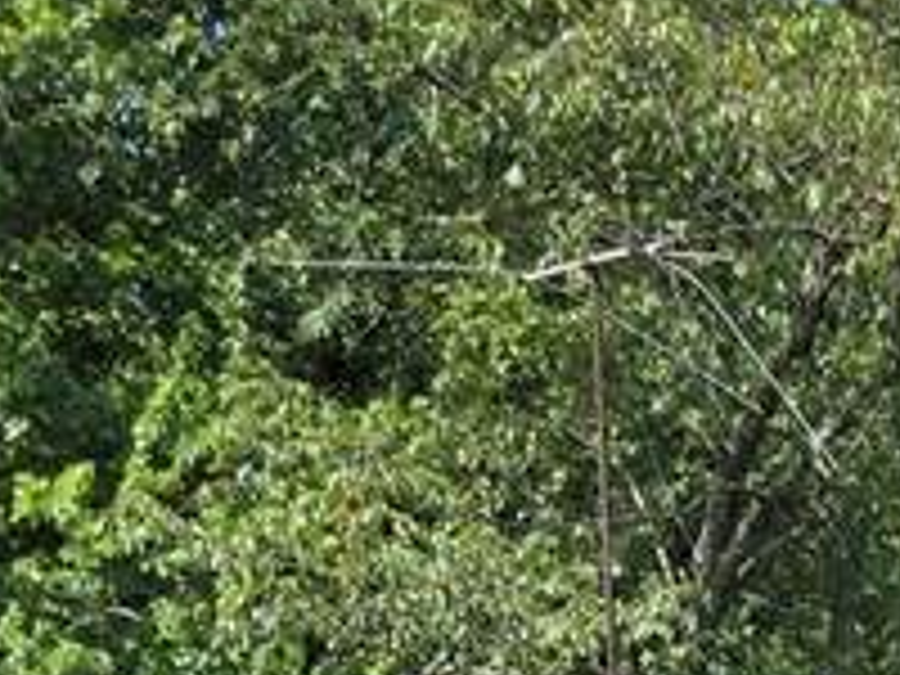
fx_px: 3822
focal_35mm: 147
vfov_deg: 8.8
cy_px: 1818
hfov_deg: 13.0
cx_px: 1174
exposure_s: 1/1002
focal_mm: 5.4
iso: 25
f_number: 1.8
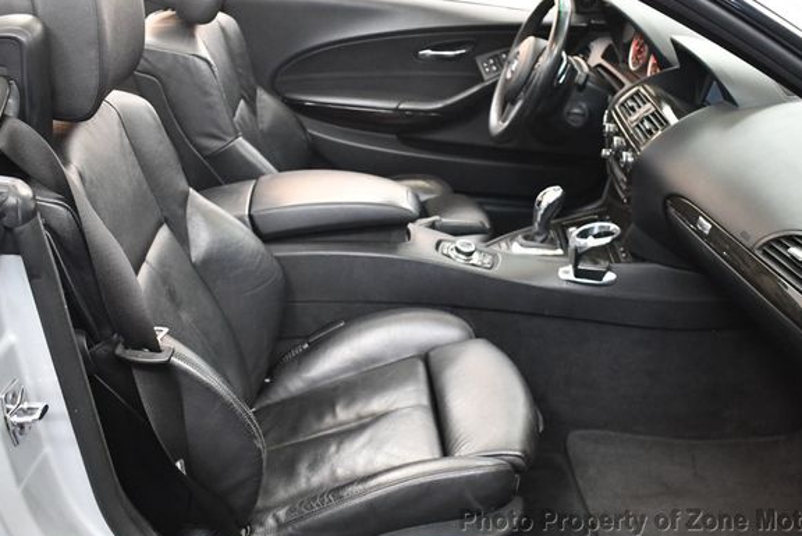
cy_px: 249
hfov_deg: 48.3
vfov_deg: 33.4
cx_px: 443
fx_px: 892
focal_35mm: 40
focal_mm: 18
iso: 3200
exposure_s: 1/100
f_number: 3.5
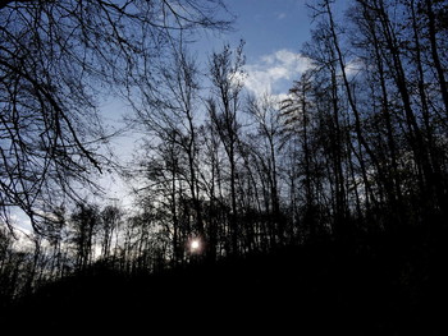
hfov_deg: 55.3
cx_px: 224
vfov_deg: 43.0
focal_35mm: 33
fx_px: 427
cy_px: 168
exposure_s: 1/800
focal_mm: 6
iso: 80
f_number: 4.5
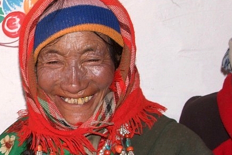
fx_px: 458
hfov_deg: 28.1
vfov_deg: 19.2
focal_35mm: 71
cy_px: 91
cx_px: 170
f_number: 4
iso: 200
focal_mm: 26
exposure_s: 1/60
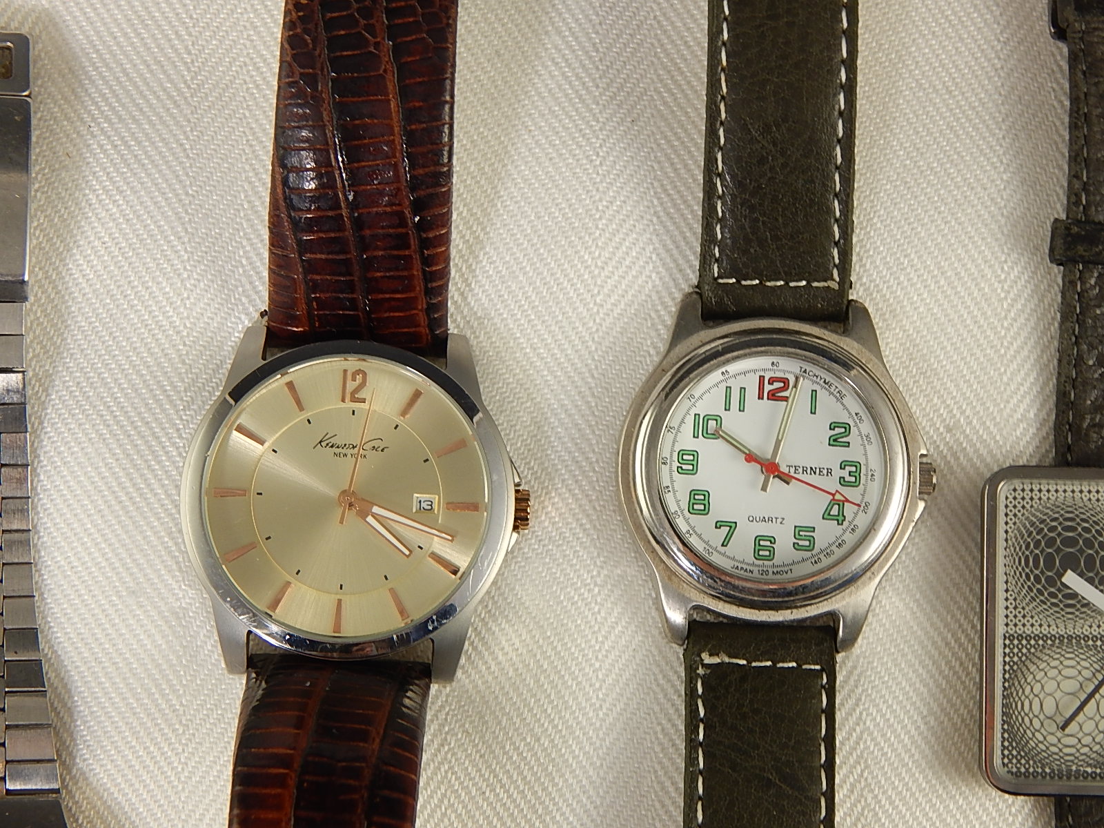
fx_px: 2392
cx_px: 552
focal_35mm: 75
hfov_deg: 26.0
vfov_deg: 19.6
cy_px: 414
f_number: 4.2
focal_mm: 13.5
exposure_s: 1/30
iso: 125
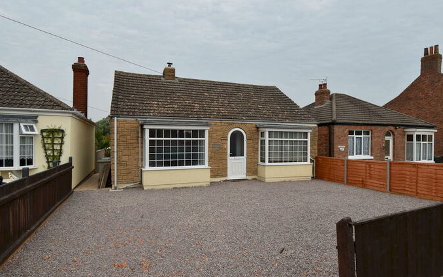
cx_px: 225
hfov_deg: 83.6
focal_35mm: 21
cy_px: 144
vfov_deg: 58.4
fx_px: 248
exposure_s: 1/200
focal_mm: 13
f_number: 7.1
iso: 100
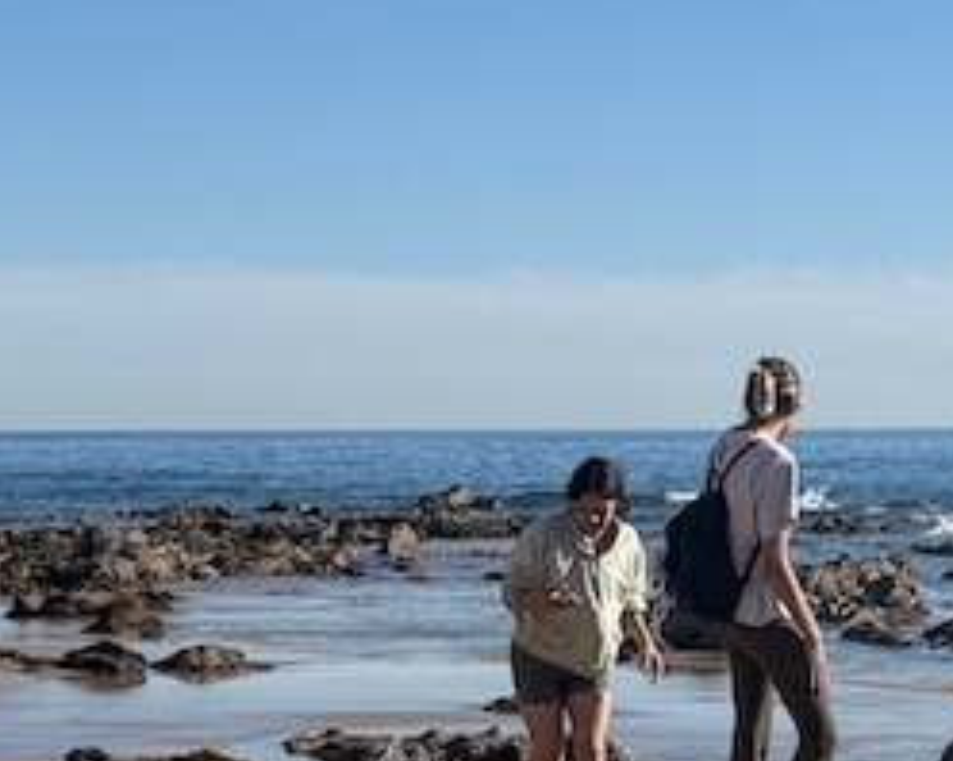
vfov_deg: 12.6
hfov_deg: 15.3
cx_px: 1187
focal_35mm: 121
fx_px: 3410
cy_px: 776
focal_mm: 6.76
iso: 80
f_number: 1.78
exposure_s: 1/6173
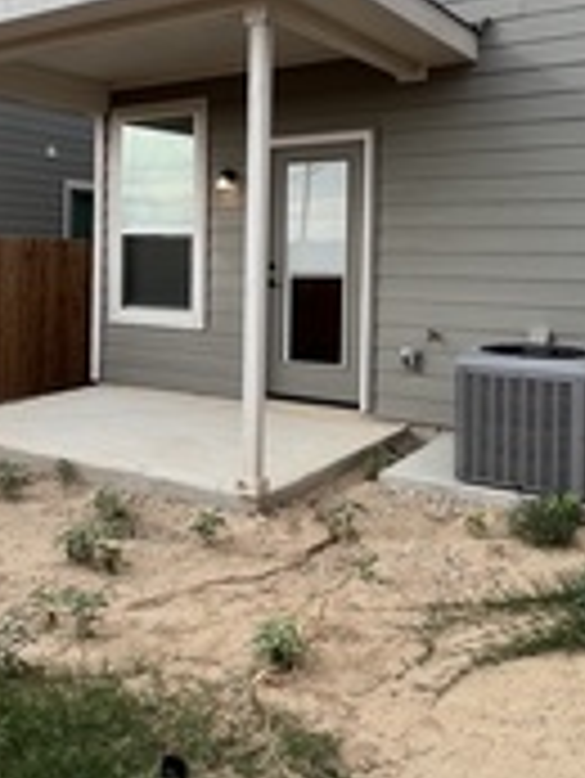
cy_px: 292
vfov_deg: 50.8
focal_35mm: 36
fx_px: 810
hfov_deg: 38.9
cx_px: 162
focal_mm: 1.57
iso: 32
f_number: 1.8
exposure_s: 1/402
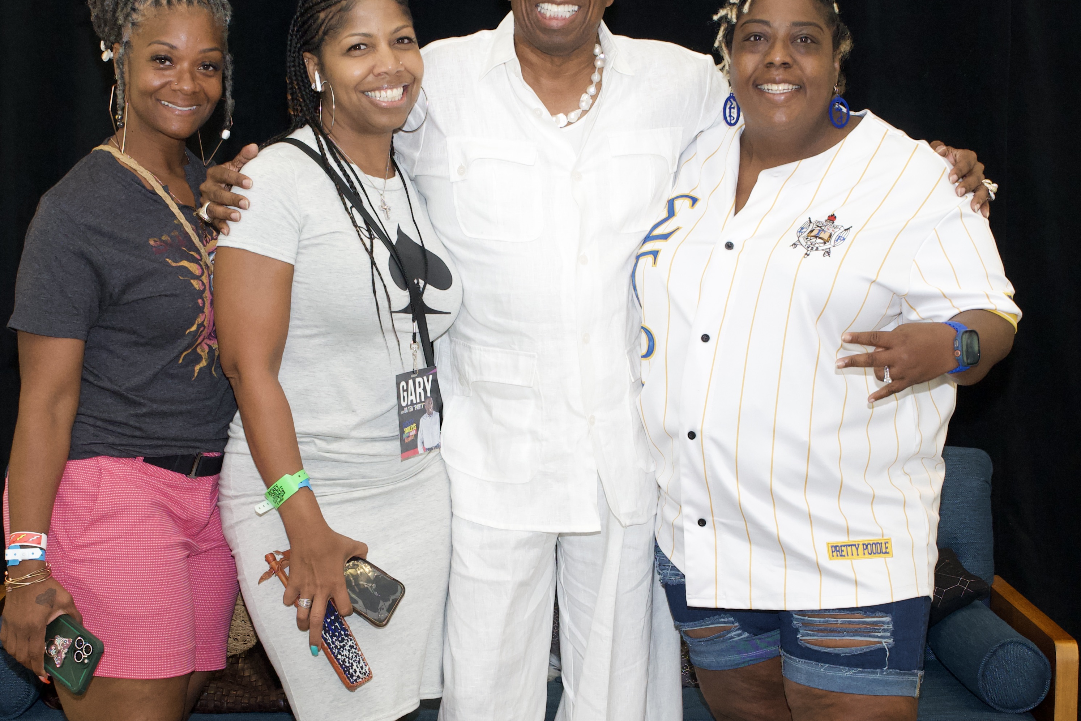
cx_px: 520
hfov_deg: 27.0
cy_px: 288
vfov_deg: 18.2
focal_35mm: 75
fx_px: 2252
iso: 2000
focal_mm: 39
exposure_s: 1/250
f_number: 4.5
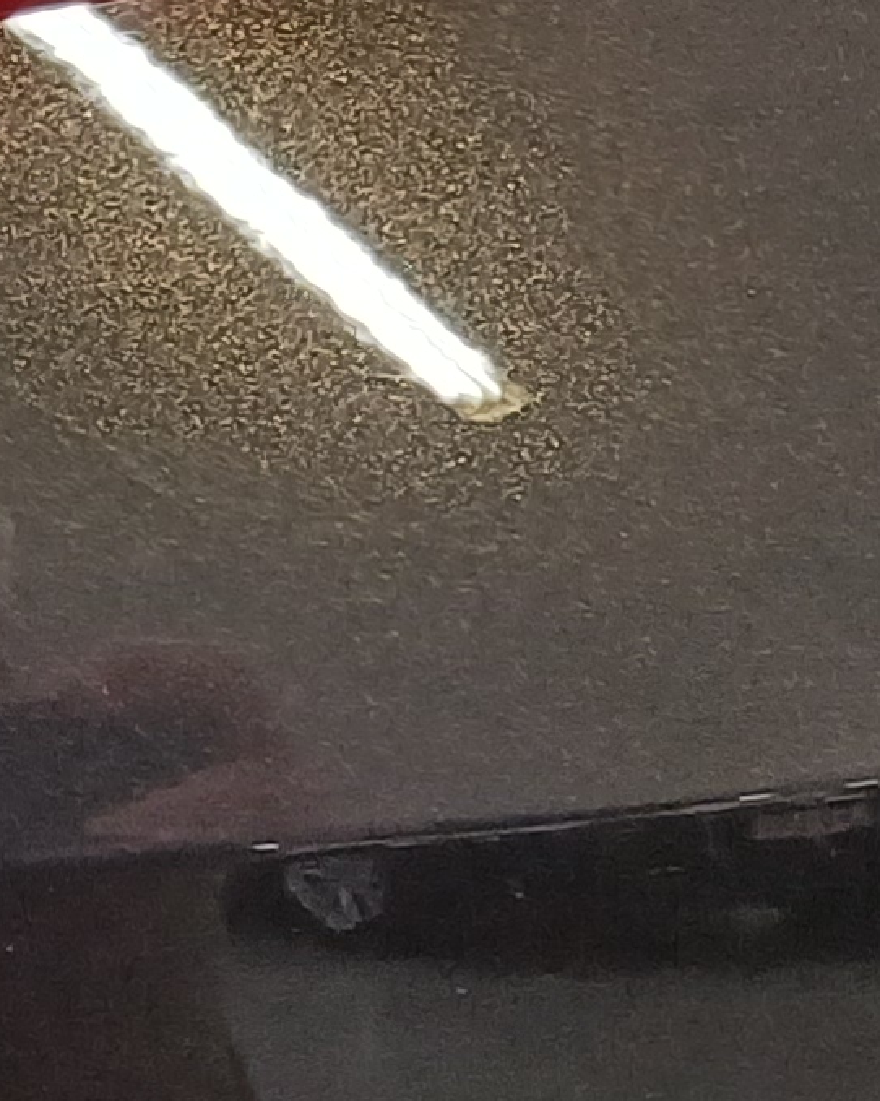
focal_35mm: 144
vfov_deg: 12.0
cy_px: -1057
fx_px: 4690
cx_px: 32
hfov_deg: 10.6
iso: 250
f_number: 1.8
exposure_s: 1/50
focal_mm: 4.65
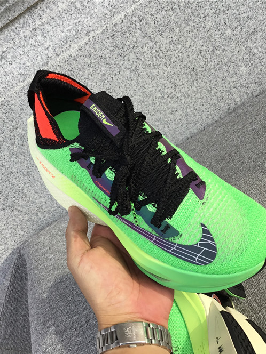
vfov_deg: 44.8
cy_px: 179
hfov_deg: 34.3
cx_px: 134
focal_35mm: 42
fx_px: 430
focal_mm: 3.3
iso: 25
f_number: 2.4
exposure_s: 1/197
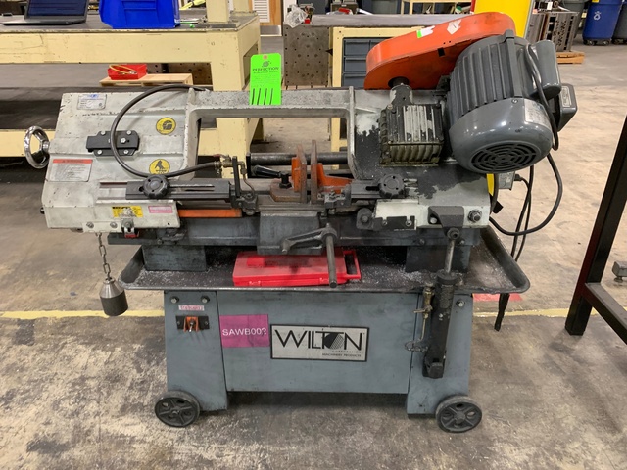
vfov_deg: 53.1
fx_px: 471
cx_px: 314
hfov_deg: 67.3
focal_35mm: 26
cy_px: 235
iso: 320
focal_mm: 4.25
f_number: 1.8
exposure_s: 1/60
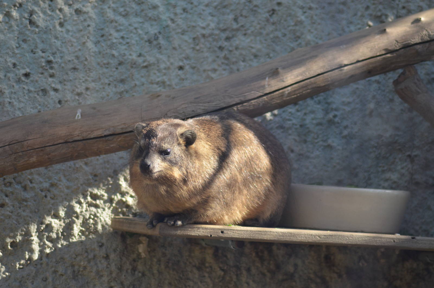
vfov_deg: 4.0
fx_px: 4151
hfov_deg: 6.0
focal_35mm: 345
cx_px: 217
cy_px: 144
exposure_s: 1/640
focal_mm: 230
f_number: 5
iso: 800
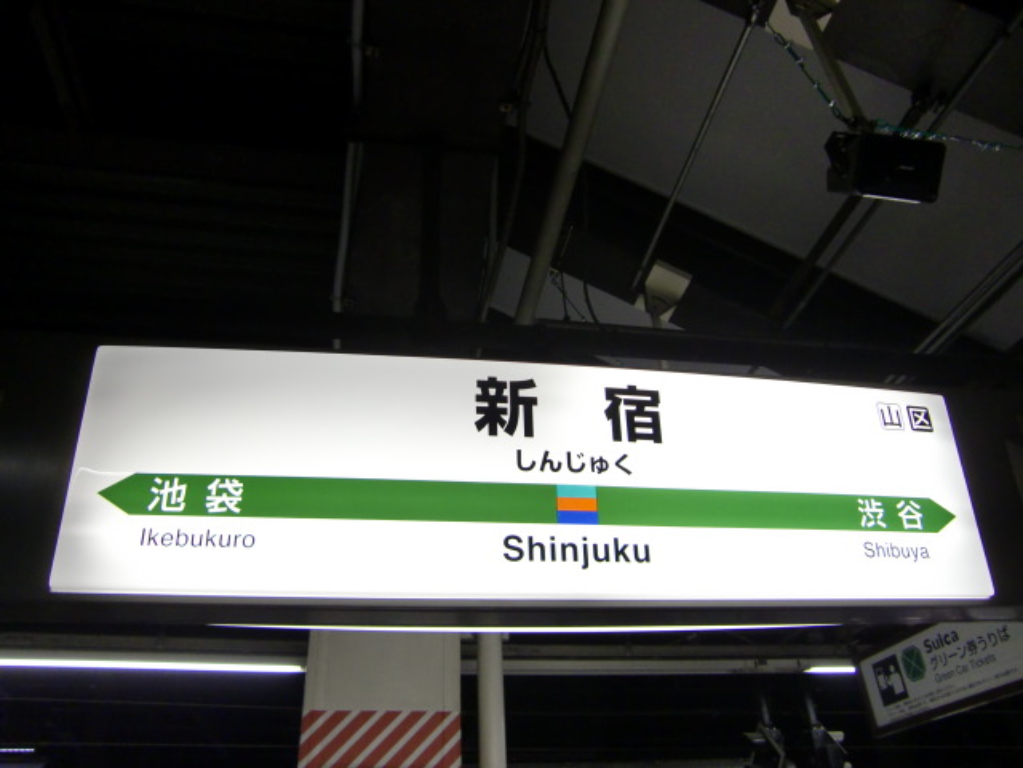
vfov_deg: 49.7
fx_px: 827
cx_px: 512
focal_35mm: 28
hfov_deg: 63.4
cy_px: 384
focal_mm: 4.9
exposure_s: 1/60
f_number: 2.6
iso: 160
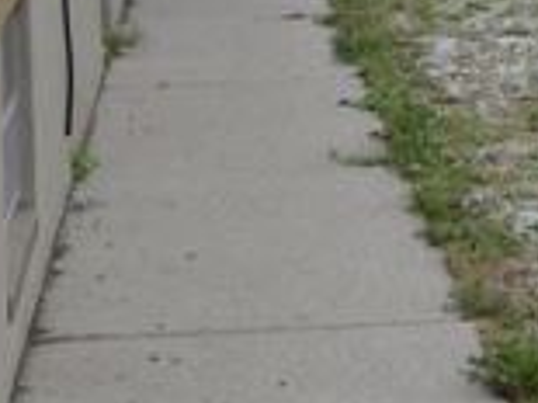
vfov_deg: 11.0
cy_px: 135
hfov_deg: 14.7
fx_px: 2081
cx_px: 226
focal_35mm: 134
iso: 50
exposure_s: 1/251
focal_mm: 5.6
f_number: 4.8
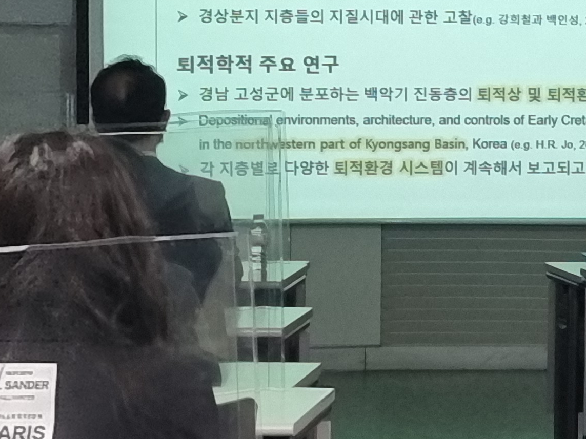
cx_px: 716
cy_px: 204
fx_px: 1422
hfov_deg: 21.5
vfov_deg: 17.6
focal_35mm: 84
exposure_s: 1/60
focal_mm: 6.7
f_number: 1.8
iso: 200
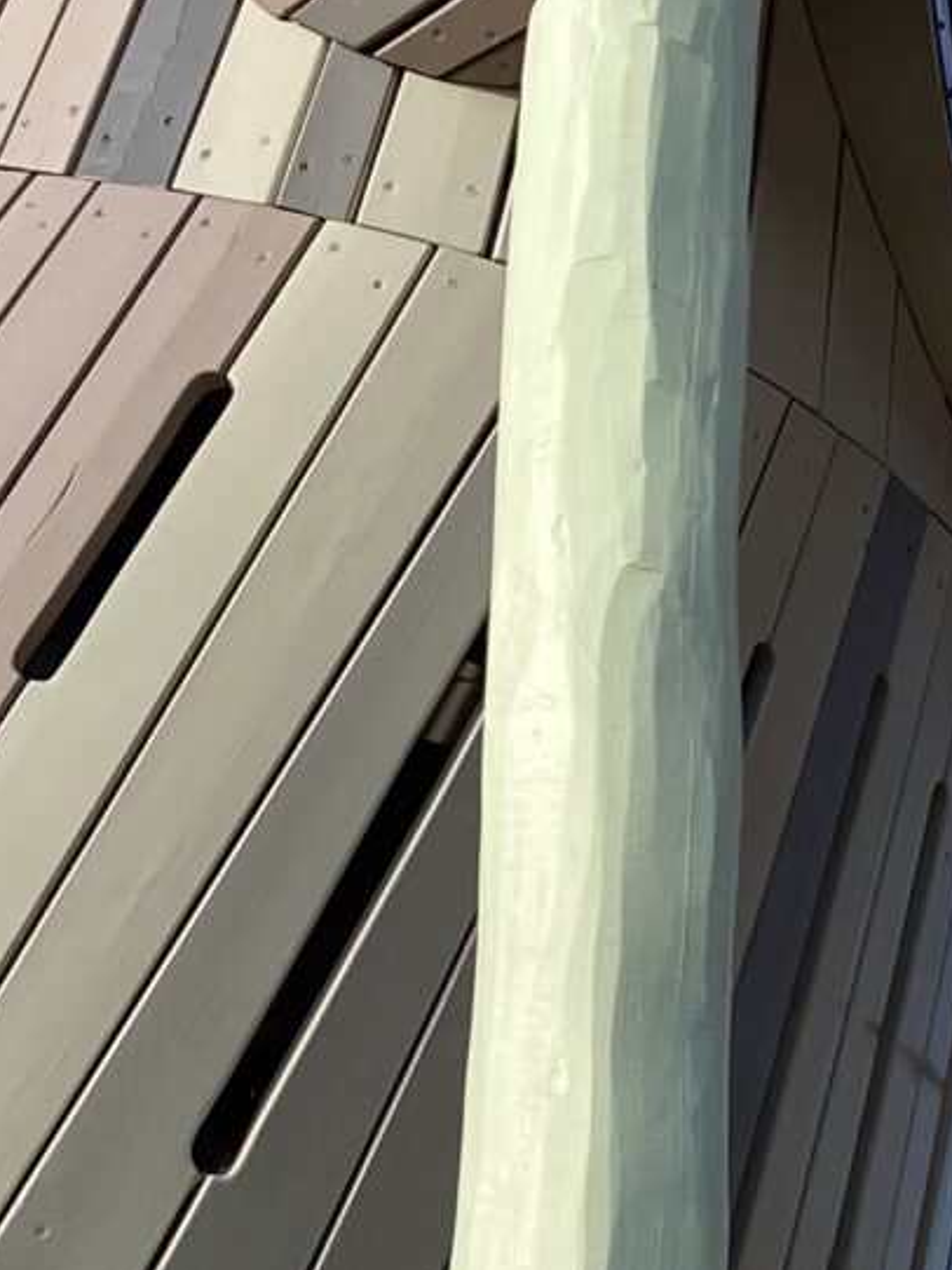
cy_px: 477
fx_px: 4509
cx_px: 1376
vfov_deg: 16.0
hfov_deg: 11.6
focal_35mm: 123
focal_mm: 4.25
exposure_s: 1/1447
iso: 32
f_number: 1.8
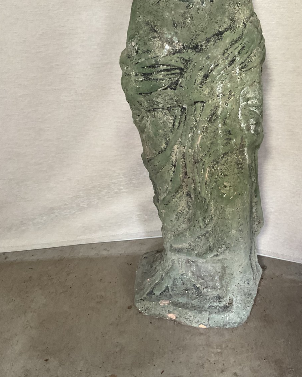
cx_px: 204
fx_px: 424
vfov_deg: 47.9
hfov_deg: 38.7
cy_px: 188
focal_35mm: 38
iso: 125
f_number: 1.8
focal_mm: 3
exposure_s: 1/60
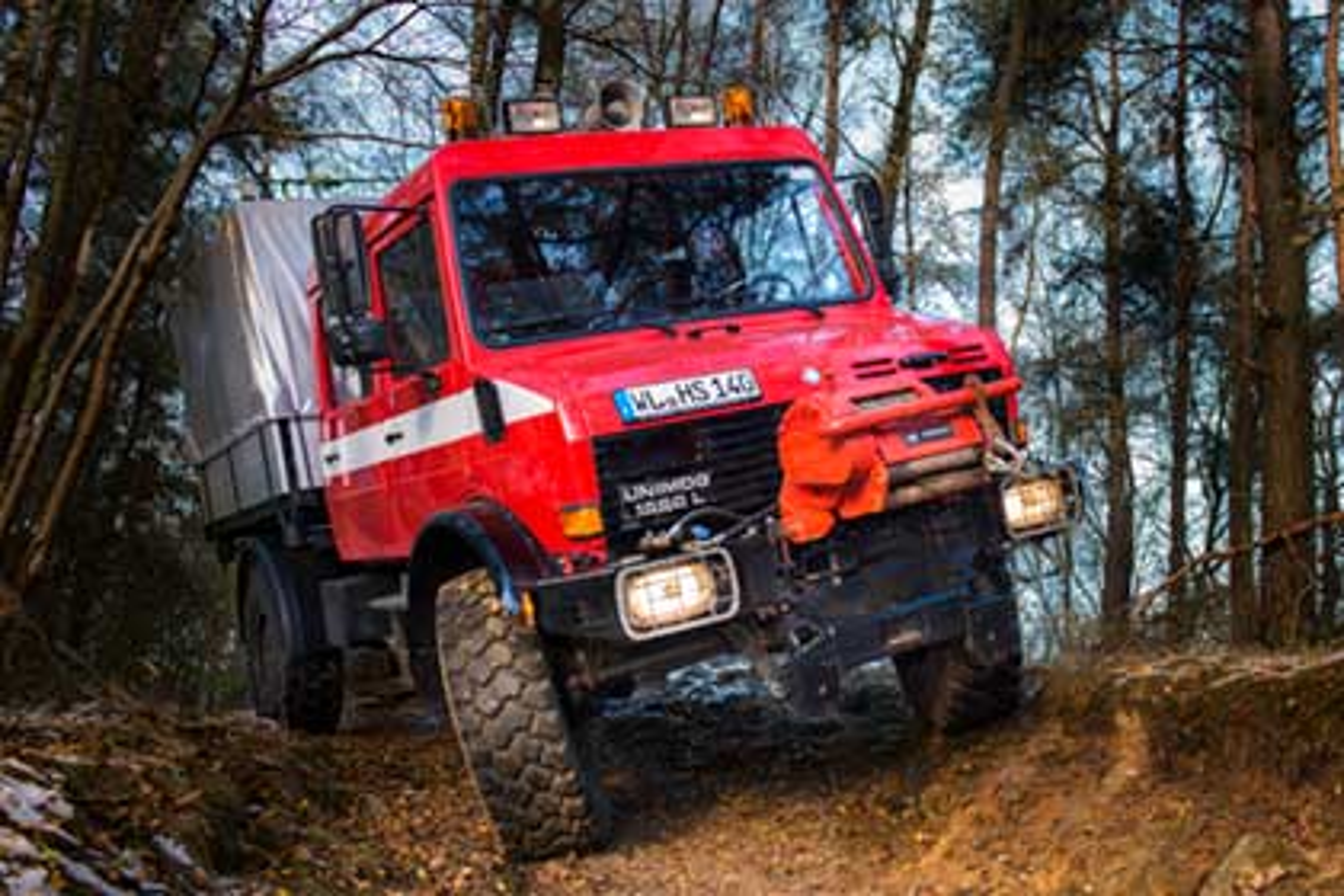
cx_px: 672
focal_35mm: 29
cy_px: 448
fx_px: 1083
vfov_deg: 45.0
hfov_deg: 63.7
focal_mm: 29
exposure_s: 1/250
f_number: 10
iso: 100
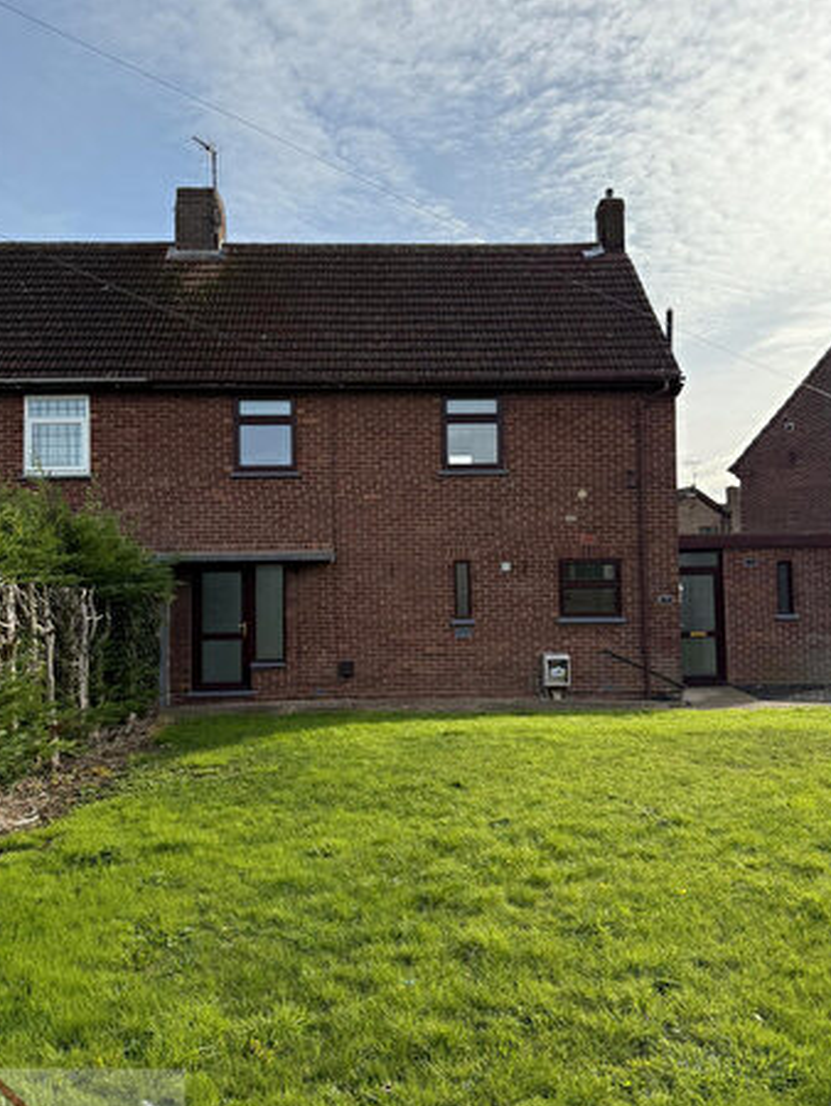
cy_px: 544
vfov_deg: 63.4
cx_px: 428
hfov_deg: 49.8
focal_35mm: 28
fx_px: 895
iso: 100
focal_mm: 6.76
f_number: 1.78
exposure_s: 1/4673
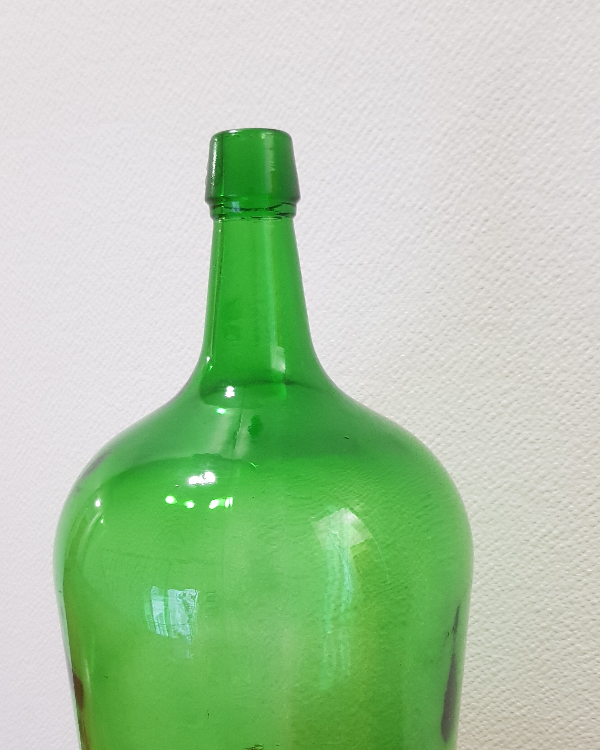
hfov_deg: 41.1
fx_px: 799
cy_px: 522
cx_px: 264
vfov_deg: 49.1
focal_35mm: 36
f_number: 1.7
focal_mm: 4.2
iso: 200
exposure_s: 1/25
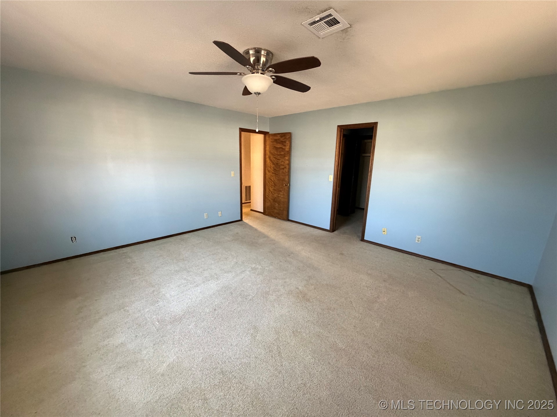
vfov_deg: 85.7
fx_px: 225
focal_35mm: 14
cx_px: 278
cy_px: 208
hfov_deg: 102.1
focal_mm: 2.22
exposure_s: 1/60
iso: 800
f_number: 2.2
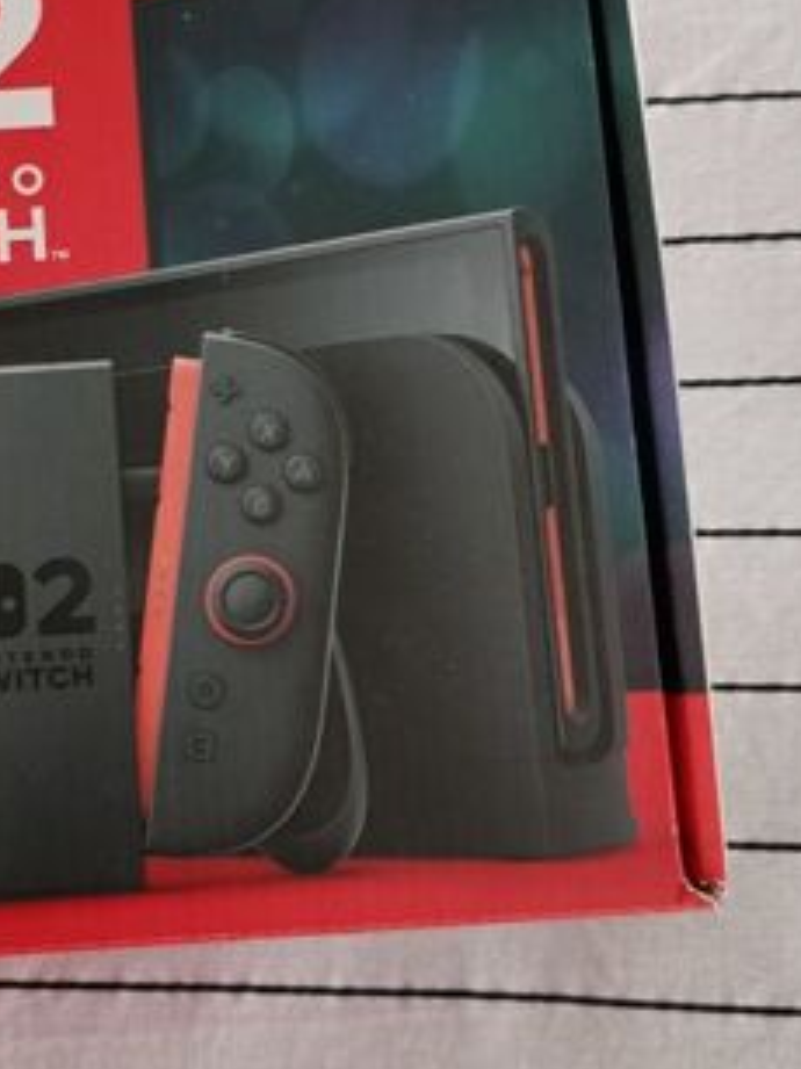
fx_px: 1544
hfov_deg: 28.3
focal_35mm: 50
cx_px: 125
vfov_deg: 38.2
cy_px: 540
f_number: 1.7
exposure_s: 1/20
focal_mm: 5.24
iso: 3138
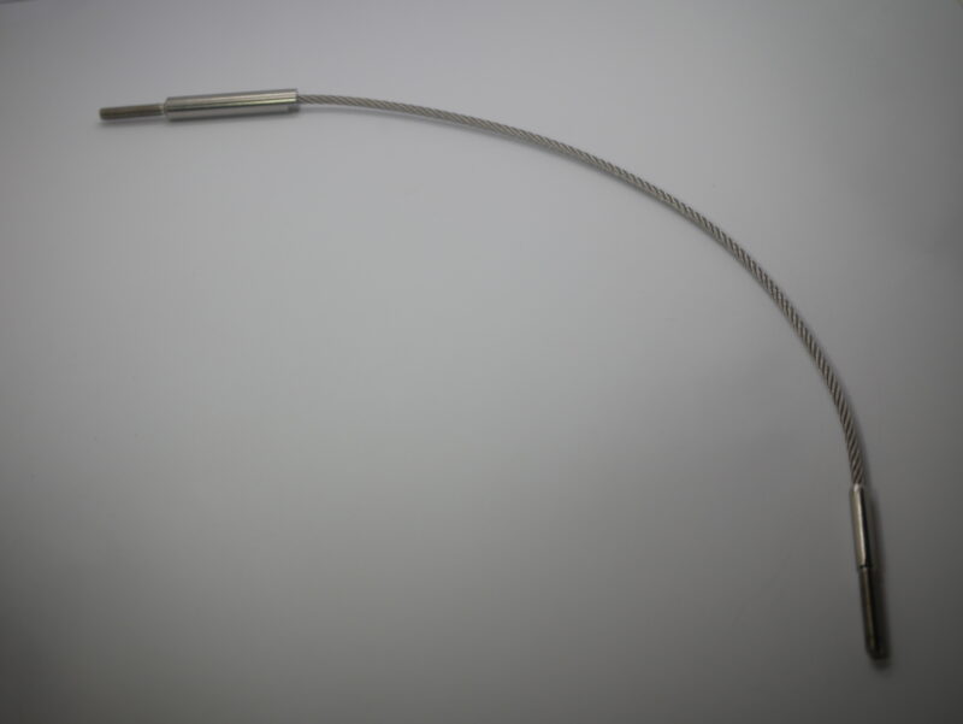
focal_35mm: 60
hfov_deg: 32.2
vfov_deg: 24.4
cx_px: 482
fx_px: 1670
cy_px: 362
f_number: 4
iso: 200
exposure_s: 1/250
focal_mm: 30
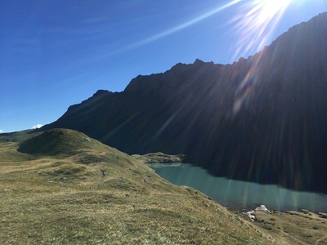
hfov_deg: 61.7
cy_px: 122
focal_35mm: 29
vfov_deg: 48.2
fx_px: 274
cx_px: 164
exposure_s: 1/1672
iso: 25
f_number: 2.2
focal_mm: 4.15
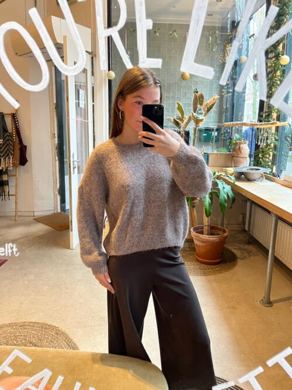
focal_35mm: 26
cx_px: 146
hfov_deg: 53.0
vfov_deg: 67.3
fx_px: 293
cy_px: 195
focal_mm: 5.1
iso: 400
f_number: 1.6
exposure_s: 1/50
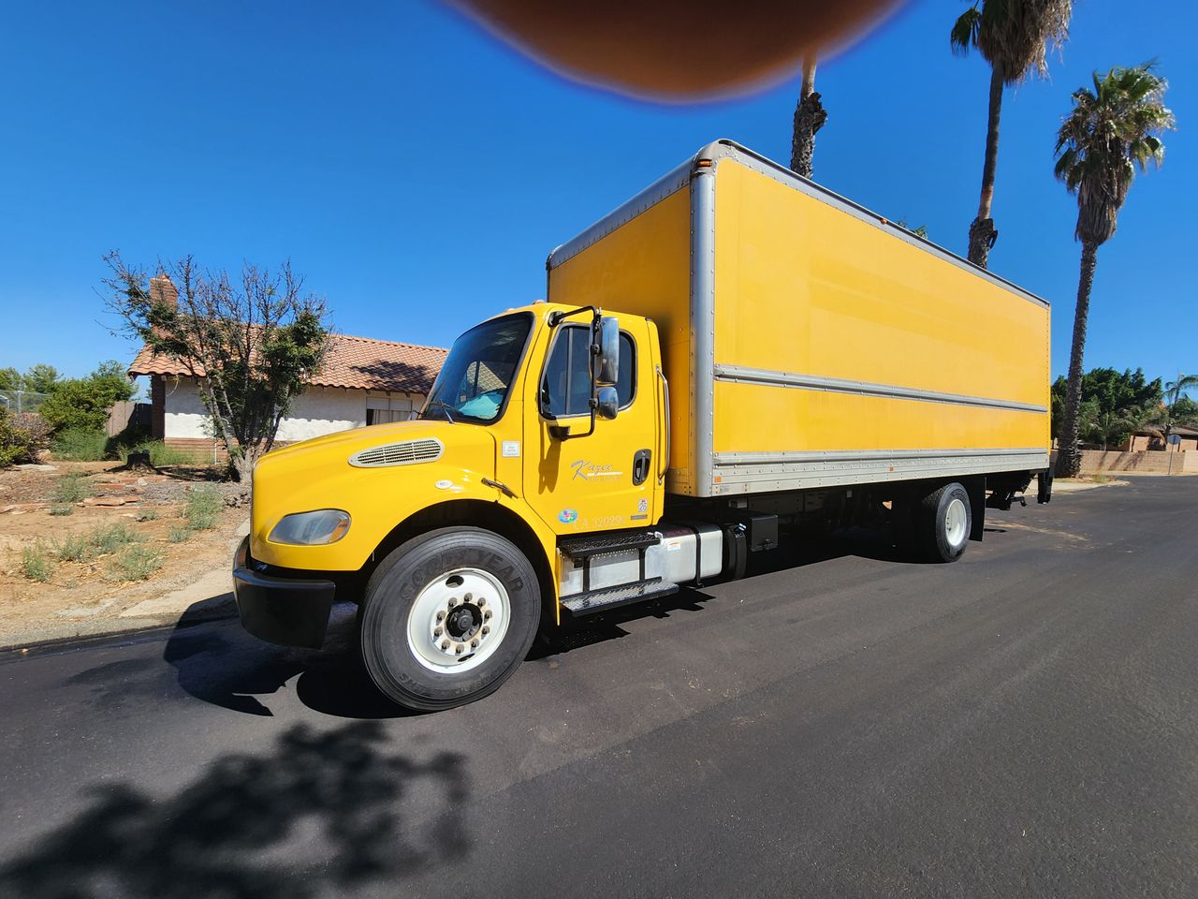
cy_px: 450
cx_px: 599
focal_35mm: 13
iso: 50
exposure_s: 1/1809
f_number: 2.2
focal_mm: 2.2
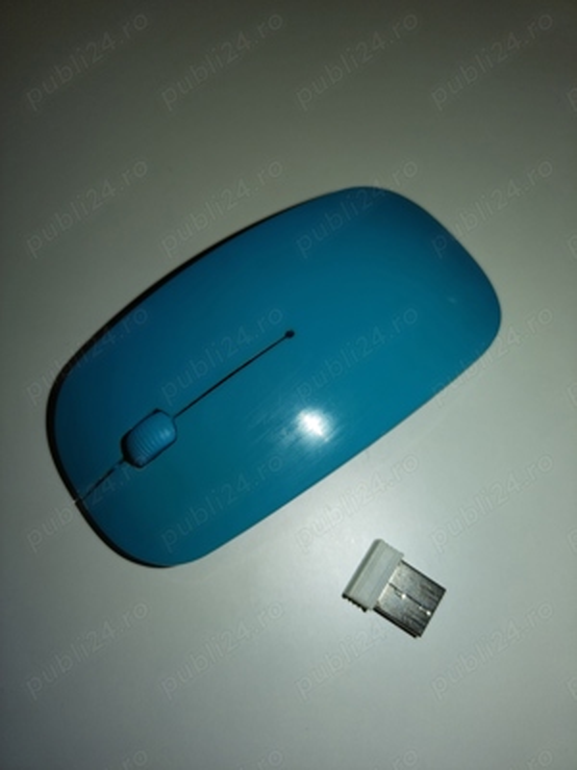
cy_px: 385
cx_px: 288
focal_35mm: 27
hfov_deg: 51.4
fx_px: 600
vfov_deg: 65.3
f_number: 1.9
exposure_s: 1/223
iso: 100
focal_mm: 4.95
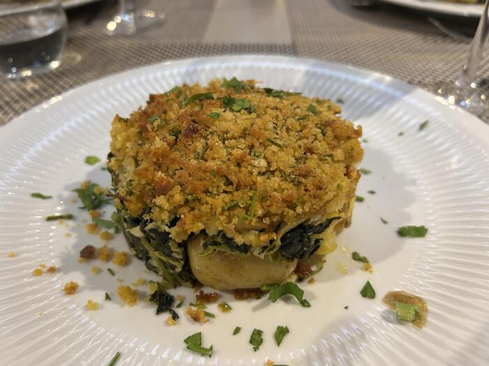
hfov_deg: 67.3
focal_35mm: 26
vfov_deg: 53.1
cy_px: 183
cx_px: 244
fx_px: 367
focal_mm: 5.7
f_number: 1.5
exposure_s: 1/50
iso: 400
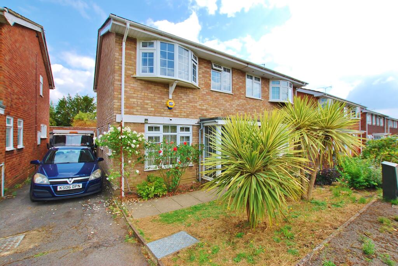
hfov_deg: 100.3
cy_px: 133
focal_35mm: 15
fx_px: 166
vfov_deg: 77.5
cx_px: 199
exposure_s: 1/160
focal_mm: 10
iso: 100
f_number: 6.3
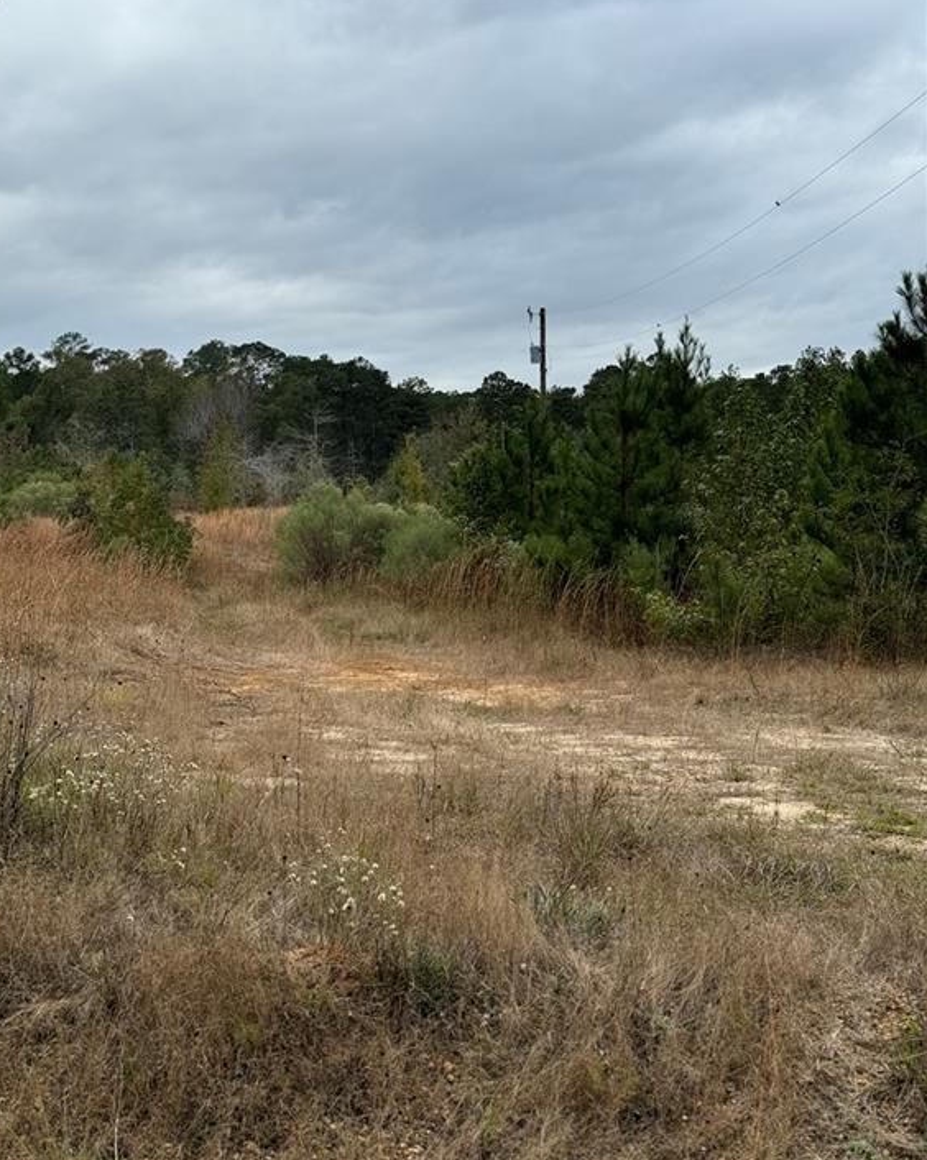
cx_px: 455
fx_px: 1751
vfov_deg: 36.7
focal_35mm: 51
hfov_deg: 29.7
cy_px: 542
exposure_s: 1/1458
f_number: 1.78
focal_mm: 6.76
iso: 64
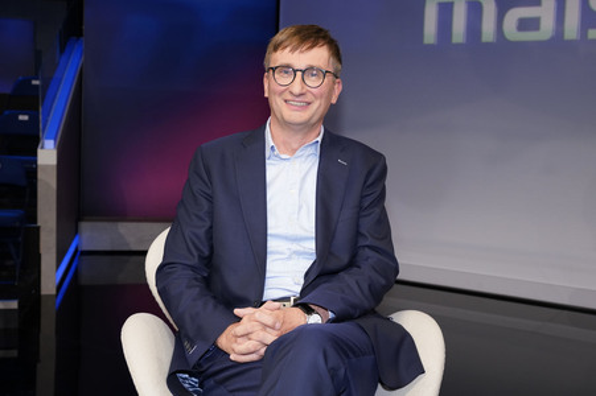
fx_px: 596
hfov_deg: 53.2
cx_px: 298
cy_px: 198
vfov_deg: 36.8
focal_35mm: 36
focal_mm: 36
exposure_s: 1/160
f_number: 5.6
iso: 2000
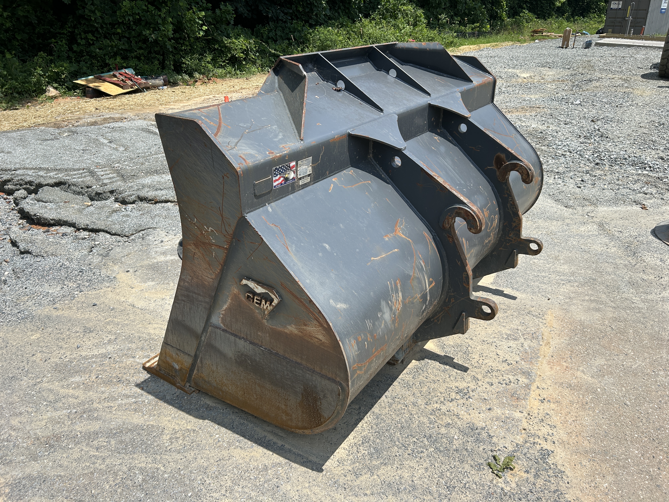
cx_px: 334
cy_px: 251
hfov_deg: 67.3
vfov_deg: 53.1
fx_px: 502
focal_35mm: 26
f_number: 1.5
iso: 50
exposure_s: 1/4444
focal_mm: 5.7
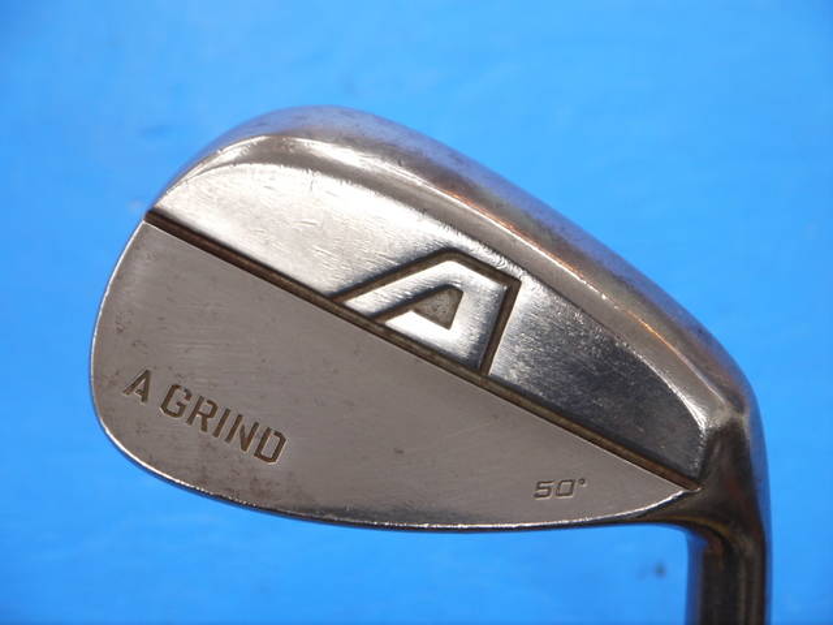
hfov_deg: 23.3
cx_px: 416
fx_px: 2021
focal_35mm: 84
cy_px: 312
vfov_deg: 17.6
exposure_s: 1/80
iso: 640
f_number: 5.6
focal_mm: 42
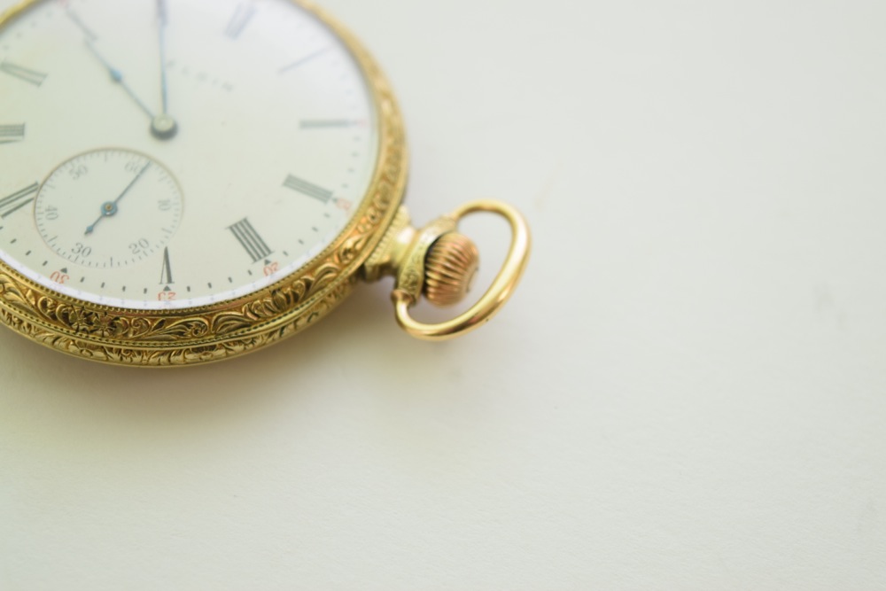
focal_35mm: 82
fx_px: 2031
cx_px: 443
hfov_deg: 24.6
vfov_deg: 16.6
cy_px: 296
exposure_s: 1/125
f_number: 5.6
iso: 450
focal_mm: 55
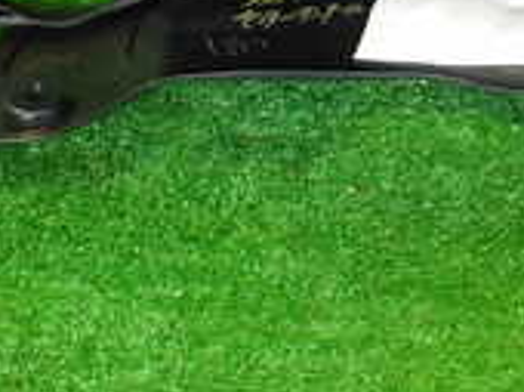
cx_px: 718
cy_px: -43
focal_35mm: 106
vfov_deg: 13.6
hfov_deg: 17.2
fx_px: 1602
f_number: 2.3
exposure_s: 1/30
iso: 500
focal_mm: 5.4
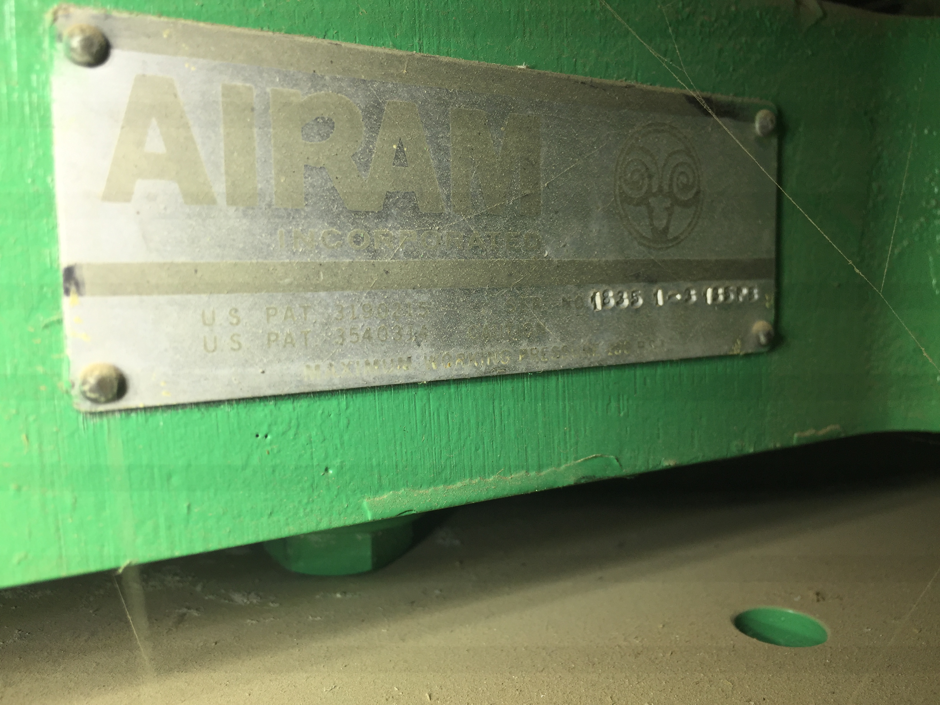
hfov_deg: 61.7
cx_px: 470
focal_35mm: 29
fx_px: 787
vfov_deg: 48.2
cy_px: 352
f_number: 2.2
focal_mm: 4.15
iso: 32
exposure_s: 1/842
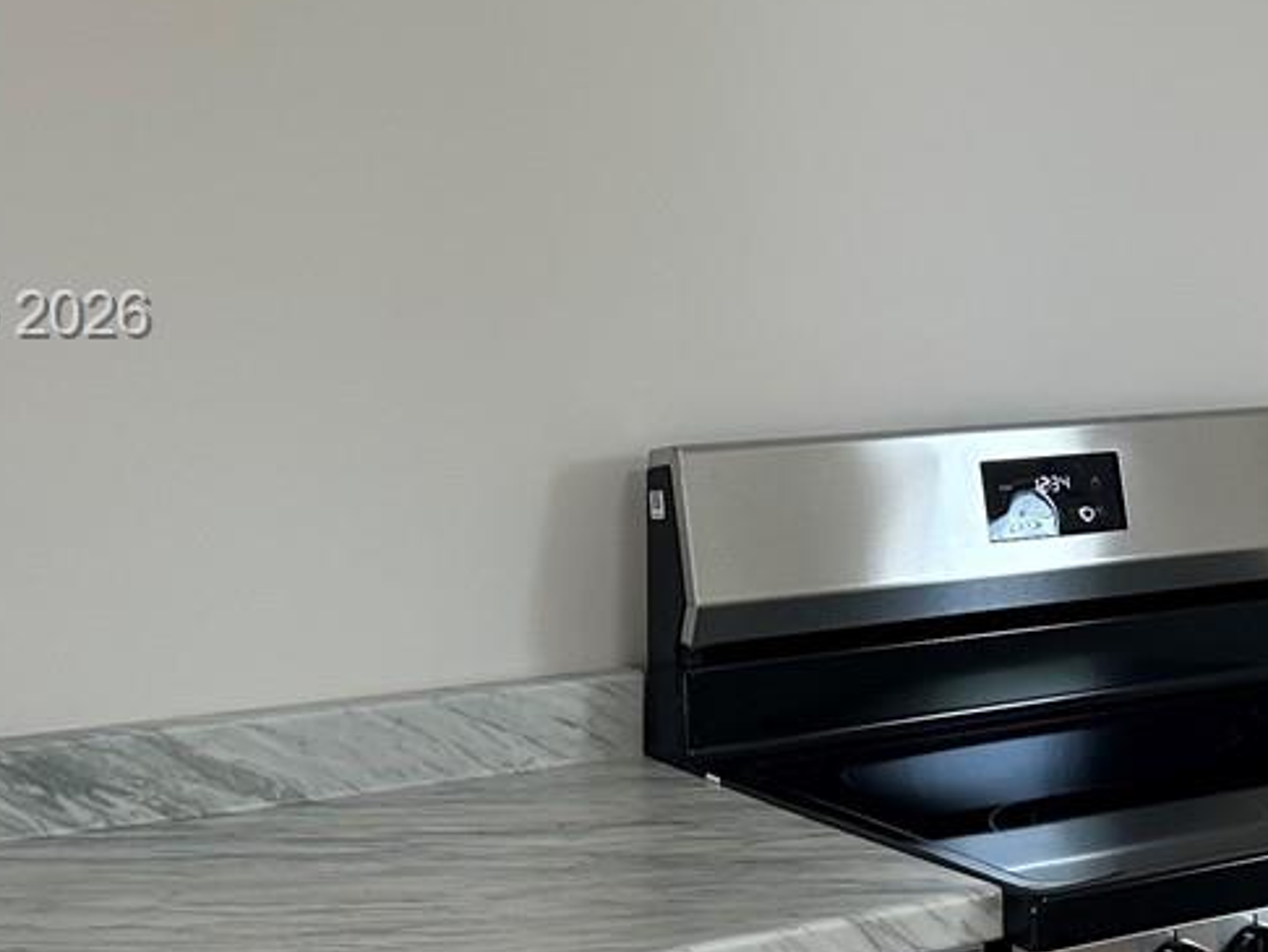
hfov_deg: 23.1
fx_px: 2895
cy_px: 318
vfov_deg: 18.6
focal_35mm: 79
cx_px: 1425
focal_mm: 6.86
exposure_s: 1/120
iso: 125
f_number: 1.78
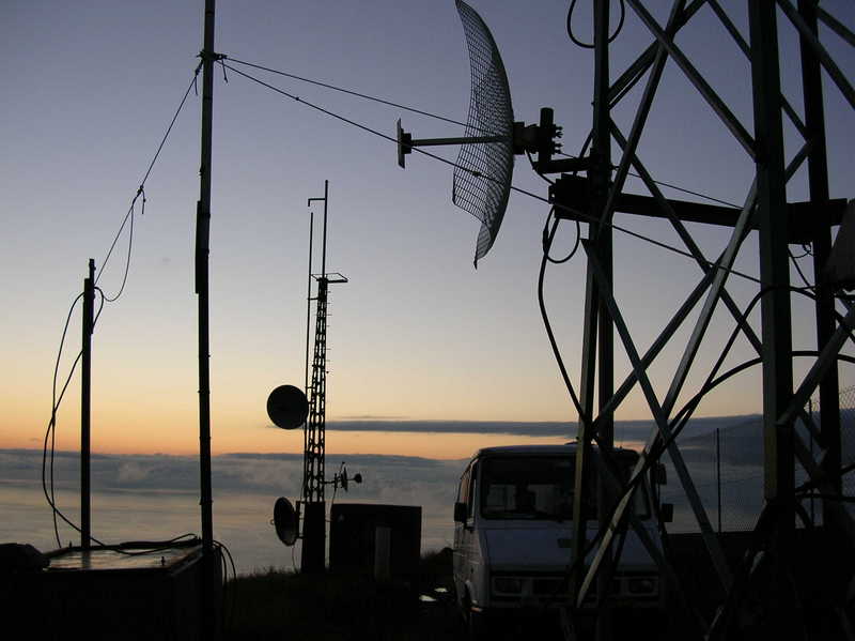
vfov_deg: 39.6
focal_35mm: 36
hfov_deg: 51.4
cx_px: 428
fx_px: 889
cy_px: 320
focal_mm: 6
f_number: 2.7
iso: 50
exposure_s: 1/102
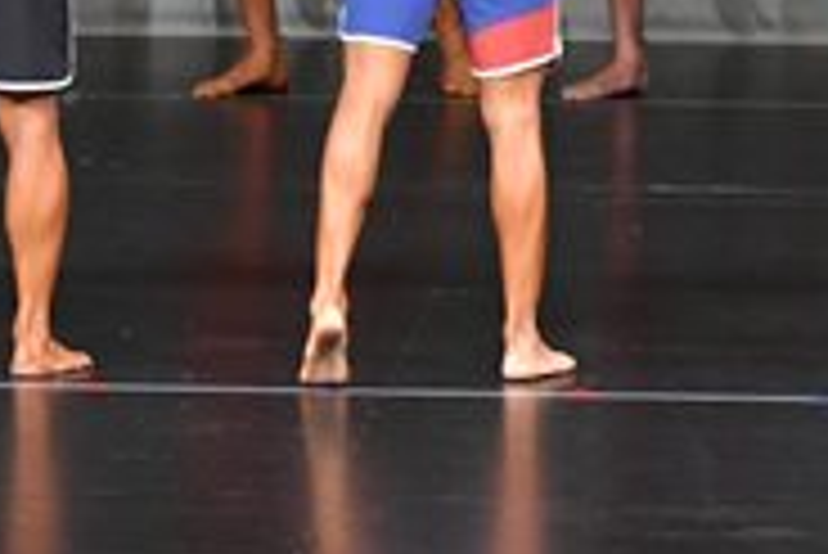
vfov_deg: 2.2
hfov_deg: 3.3
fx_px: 14524
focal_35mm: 631
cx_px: 16
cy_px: -144
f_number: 5.6
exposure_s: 1/400
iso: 4000
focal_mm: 100
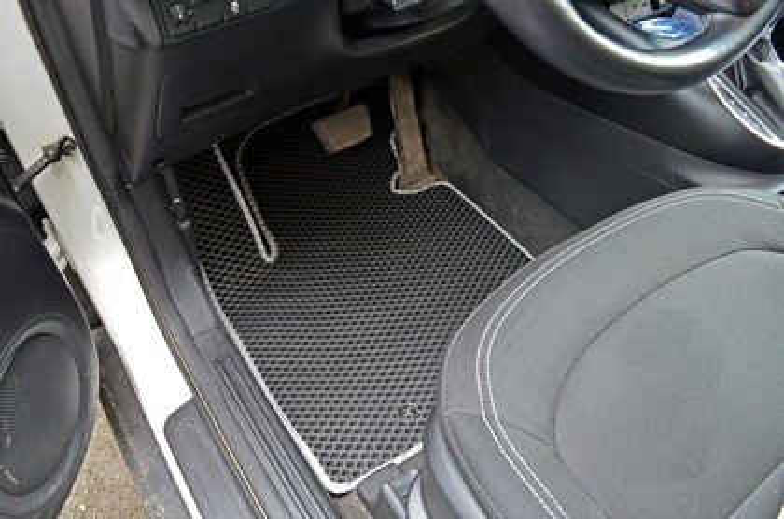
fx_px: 587
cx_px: 392
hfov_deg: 67.5
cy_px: 260
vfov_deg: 47.7
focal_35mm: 27
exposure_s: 1/15
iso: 800
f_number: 7.1
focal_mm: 18
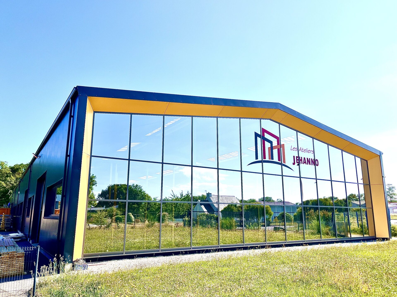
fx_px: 298
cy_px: 148
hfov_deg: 67.3
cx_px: 198
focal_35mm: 26
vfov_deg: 53.1
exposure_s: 1/4149
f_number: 1.6
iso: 50
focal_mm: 5.1
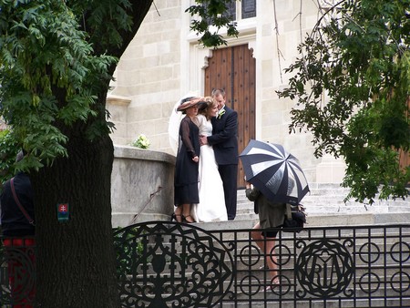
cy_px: 154
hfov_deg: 10.5
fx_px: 2240
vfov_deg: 7.9
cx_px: 205
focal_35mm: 189
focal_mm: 31.3
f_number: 3.2
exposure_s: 1/100
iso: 100
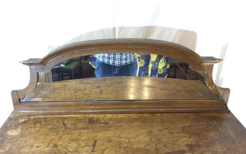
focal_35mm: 33
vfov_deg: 38.3
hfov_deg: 58.1
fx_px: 221
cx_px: 123
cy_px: 82
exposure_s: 1/33
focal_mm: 3.3
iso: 250
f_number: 2.4
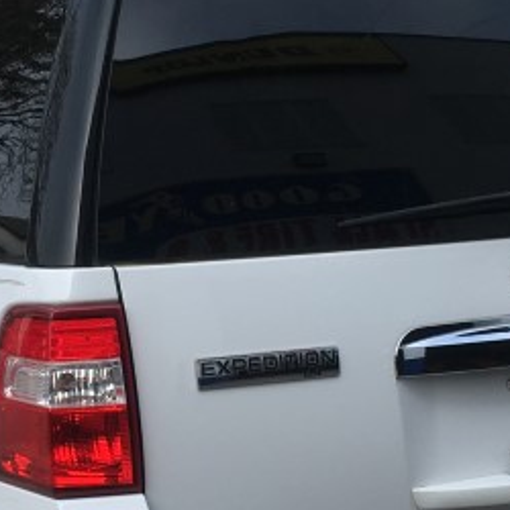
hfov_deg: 16.6
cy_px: 314
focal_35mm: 105
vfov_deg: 16.6
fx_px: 1750
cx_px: 214
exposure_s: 1/1068
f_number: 2.2
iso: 25
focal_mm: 4.15
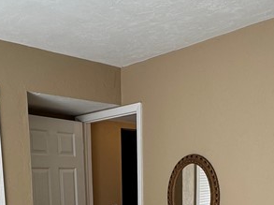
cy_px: 245
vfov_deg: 26.4
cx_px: 123
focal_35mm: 49
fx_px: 387
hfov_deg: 38.9
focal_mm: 2.22
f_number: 2.2
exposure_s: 1/99
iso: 50
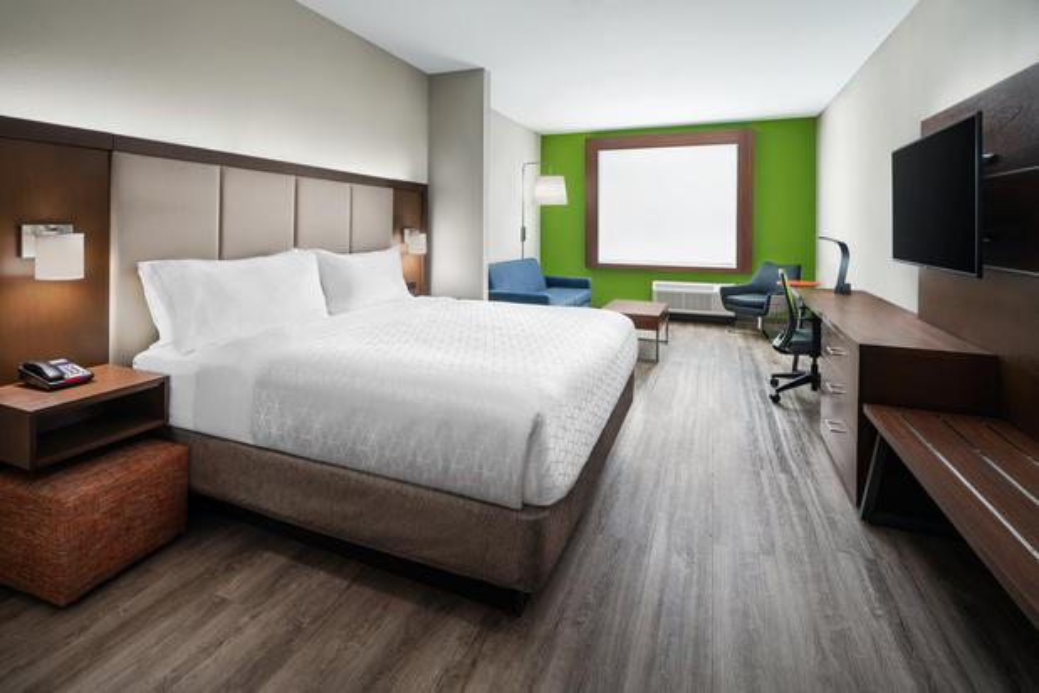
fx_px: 491
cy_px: 346
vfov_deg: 70.5
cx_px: 520
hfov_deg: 93.3
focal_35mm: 17
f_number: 11
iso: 320
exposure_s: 1/5
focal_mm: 17
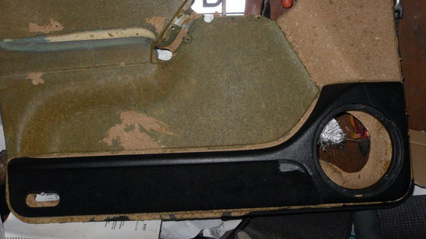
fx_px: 486
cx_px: 224
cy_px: 80
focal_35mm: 43
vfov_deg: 27.5
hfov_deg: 47.4
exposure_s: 1/45
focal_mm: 6.3
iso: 80
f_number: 3.5
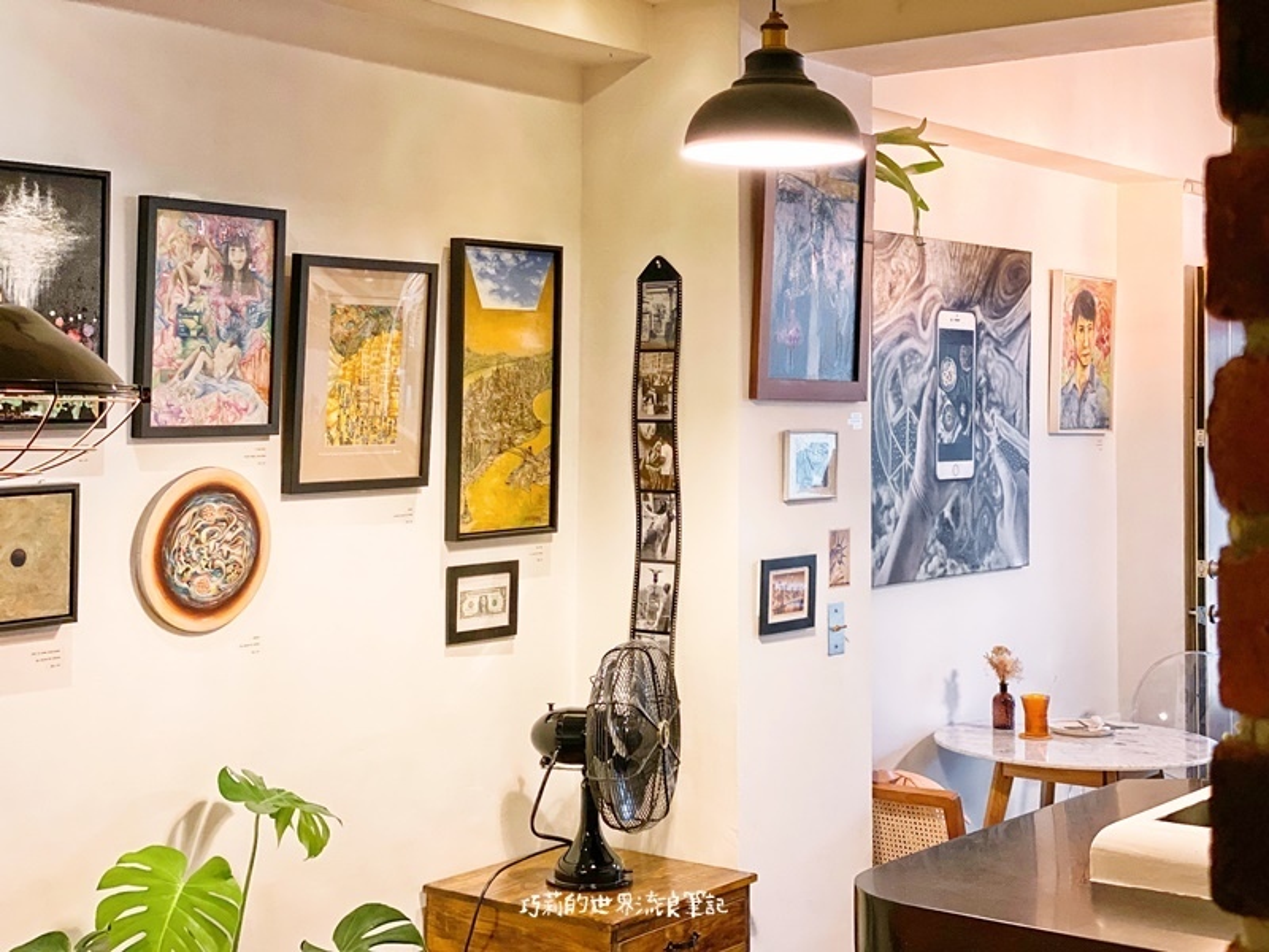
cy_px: 476
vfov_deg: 28.0
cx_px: 634
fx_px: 1906
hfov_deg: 36.8
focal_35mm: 52
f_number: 2
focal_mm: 6
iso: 160
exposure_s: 1/40
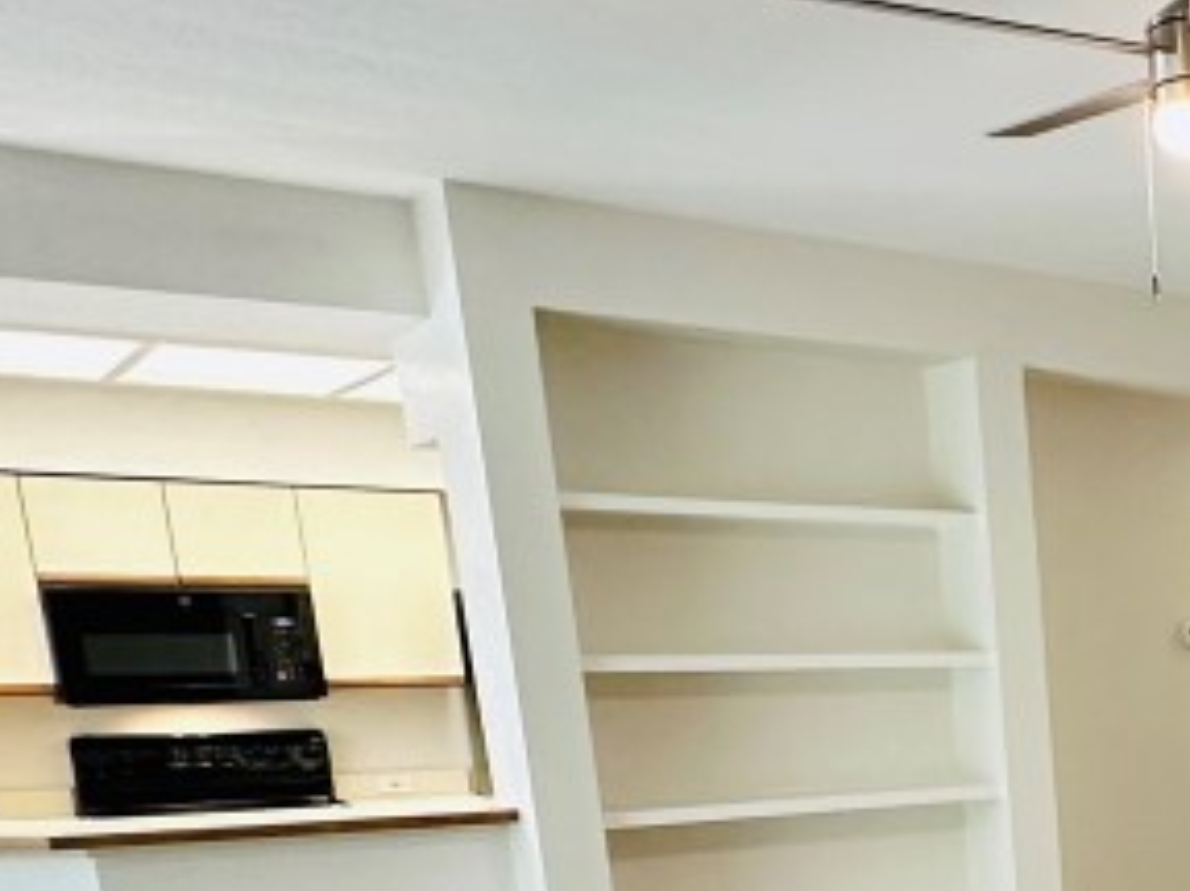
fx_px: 1718
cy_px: 982
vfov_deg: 26.7
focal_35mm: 50
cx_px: 1659
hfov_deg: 28.7
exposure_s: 1/60
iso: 320
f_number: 2.2
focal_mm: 2.22
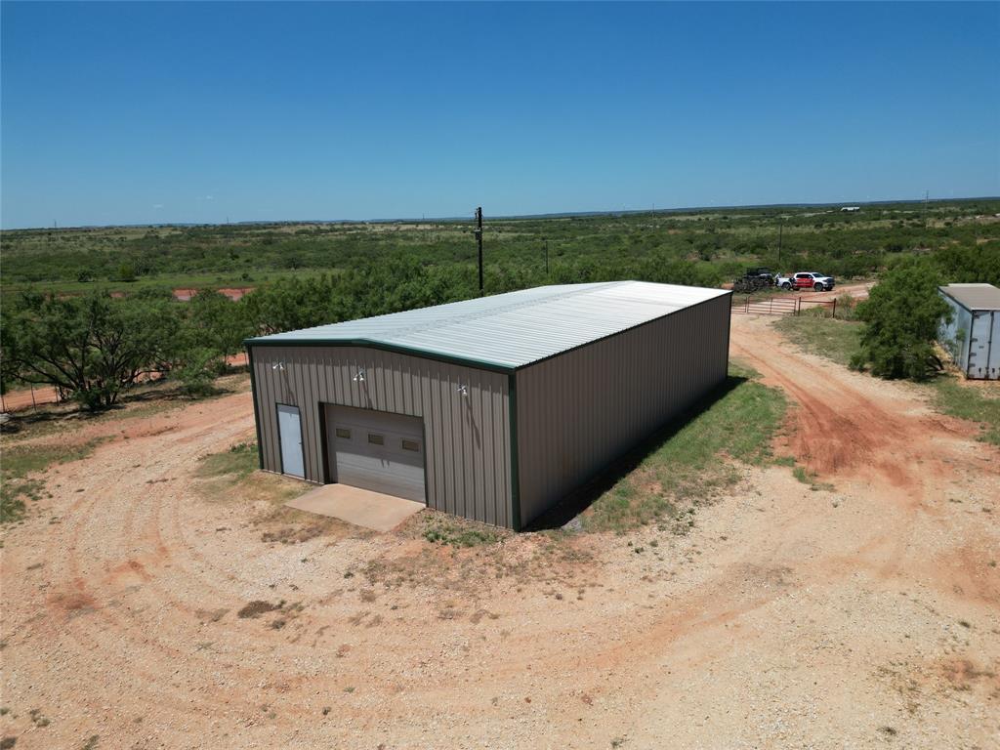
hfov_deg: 71.6
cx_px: 500
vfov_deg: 56.8
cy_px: 375
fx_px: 693
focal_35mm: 24
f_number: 1.7
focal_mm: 6.72
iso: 110
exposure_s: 1/4000
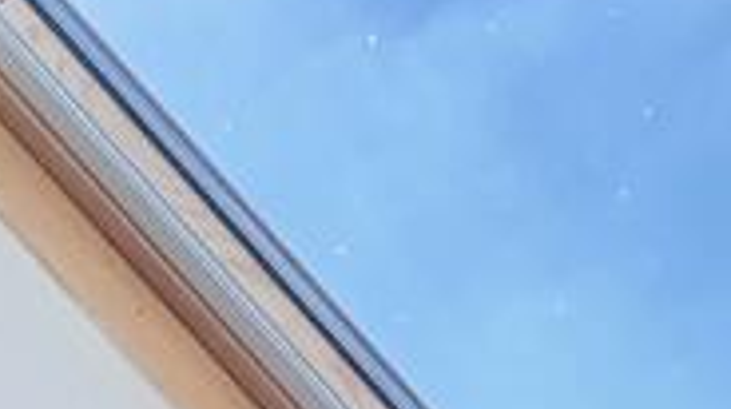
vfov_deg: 10.7
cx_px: -854
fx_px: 1529
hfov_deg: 16.8
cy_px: 1211
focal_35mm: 79
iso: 32
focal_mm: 1.57
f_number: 1.8
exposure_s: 1/256
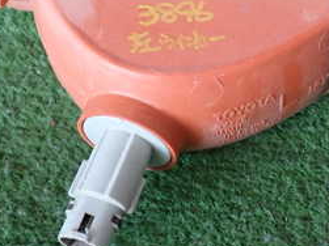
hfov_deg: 22.6
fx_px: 817
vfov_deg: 17.0
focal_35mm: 86
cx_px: 229
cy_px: 46
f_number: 2.5
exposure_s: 1/50
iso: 200
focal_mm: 6.37
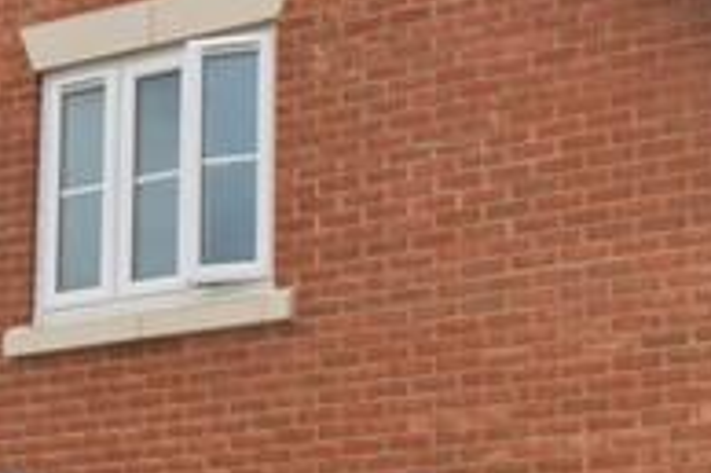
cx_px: 612
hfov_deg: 21.1
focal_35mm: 95
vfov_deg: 14.1
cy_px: 508
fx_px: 1875
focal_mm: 12
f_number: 10
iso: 100
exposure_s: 1/200
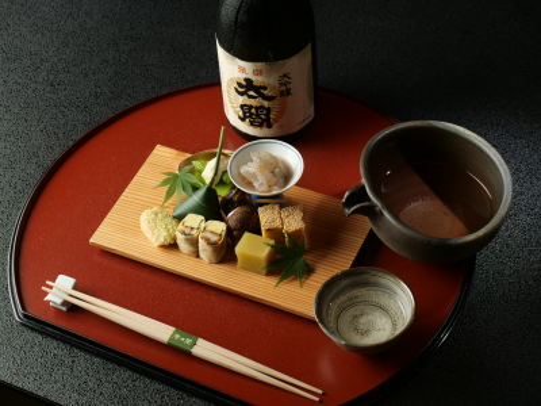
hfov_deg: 22.3
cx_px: 270
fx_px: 1375
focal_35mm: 88
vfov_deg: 16.8
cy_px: 203
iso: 200
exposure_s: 1/200
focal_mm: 44
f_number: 6.3
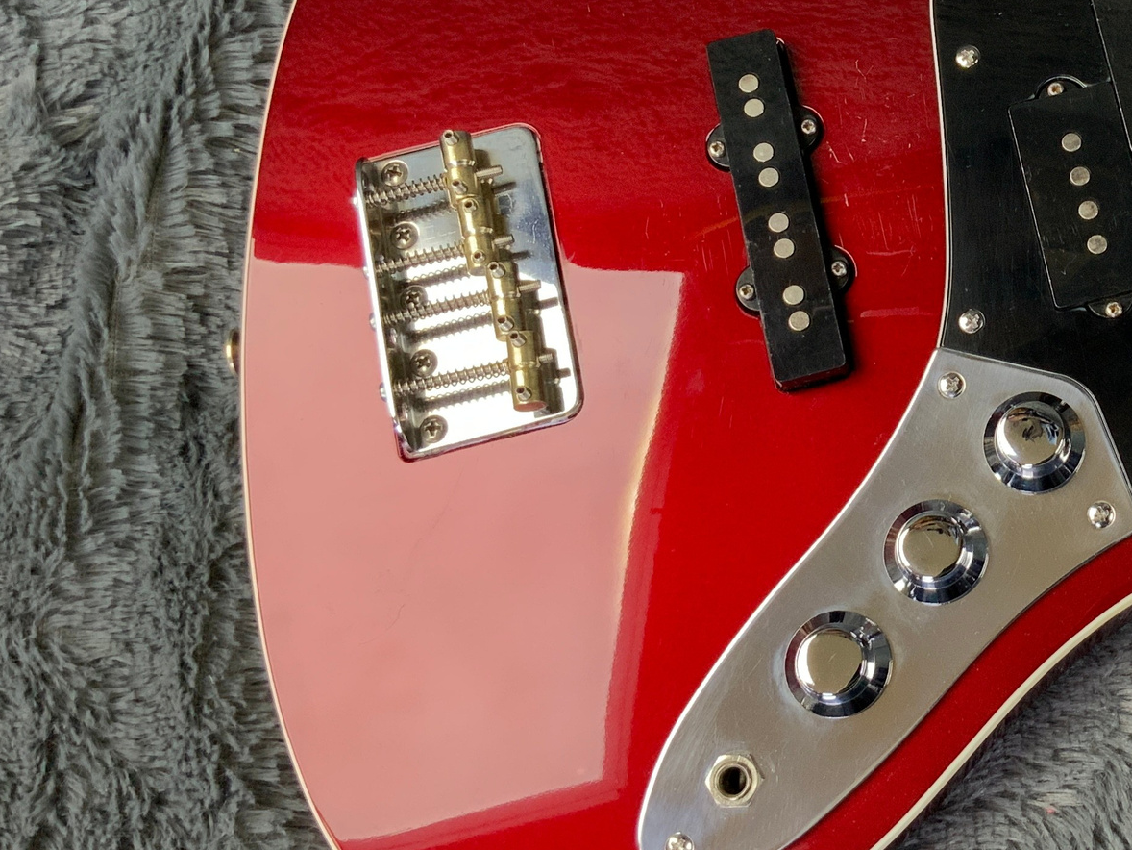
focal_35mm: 63
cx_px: 1157
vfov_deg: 23.1
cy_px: 227
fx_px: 2061
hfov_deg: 28.6
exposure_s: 1/60
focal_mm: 3
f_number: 1.8
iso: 50
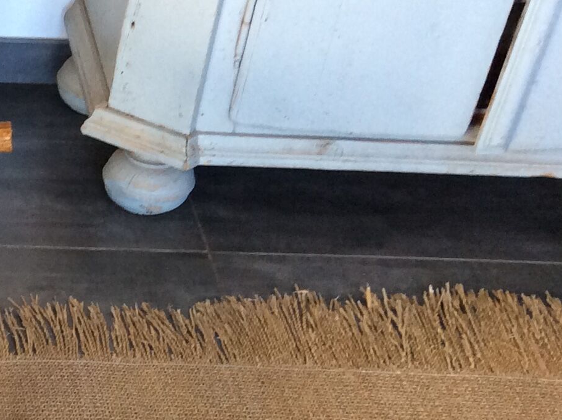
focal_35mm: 91
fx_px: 1476
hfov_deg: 19.9
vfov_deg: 15.9
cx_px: -162
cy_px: 400
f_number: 2.4
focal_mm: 3.3
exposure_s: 1/25
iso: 80
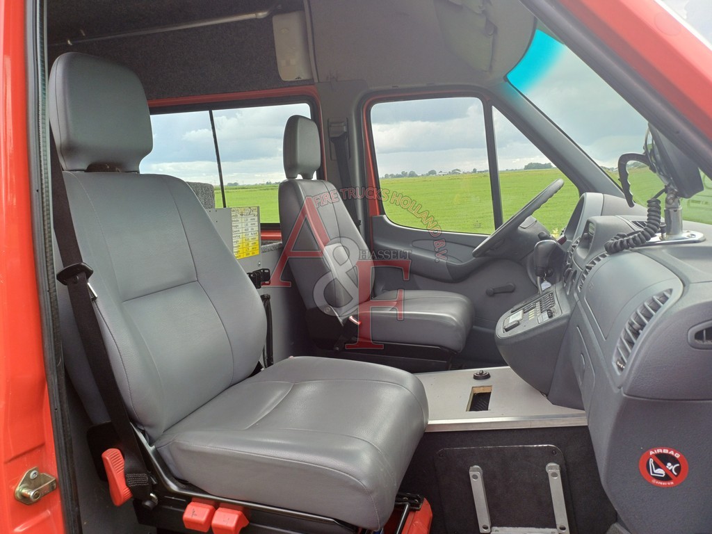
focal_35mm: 25
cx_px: 356
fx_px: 514
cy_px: 267
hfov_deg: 69.4
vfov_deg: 54.9
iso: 50
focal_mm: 4.65
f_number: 1.8
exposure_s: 1/191
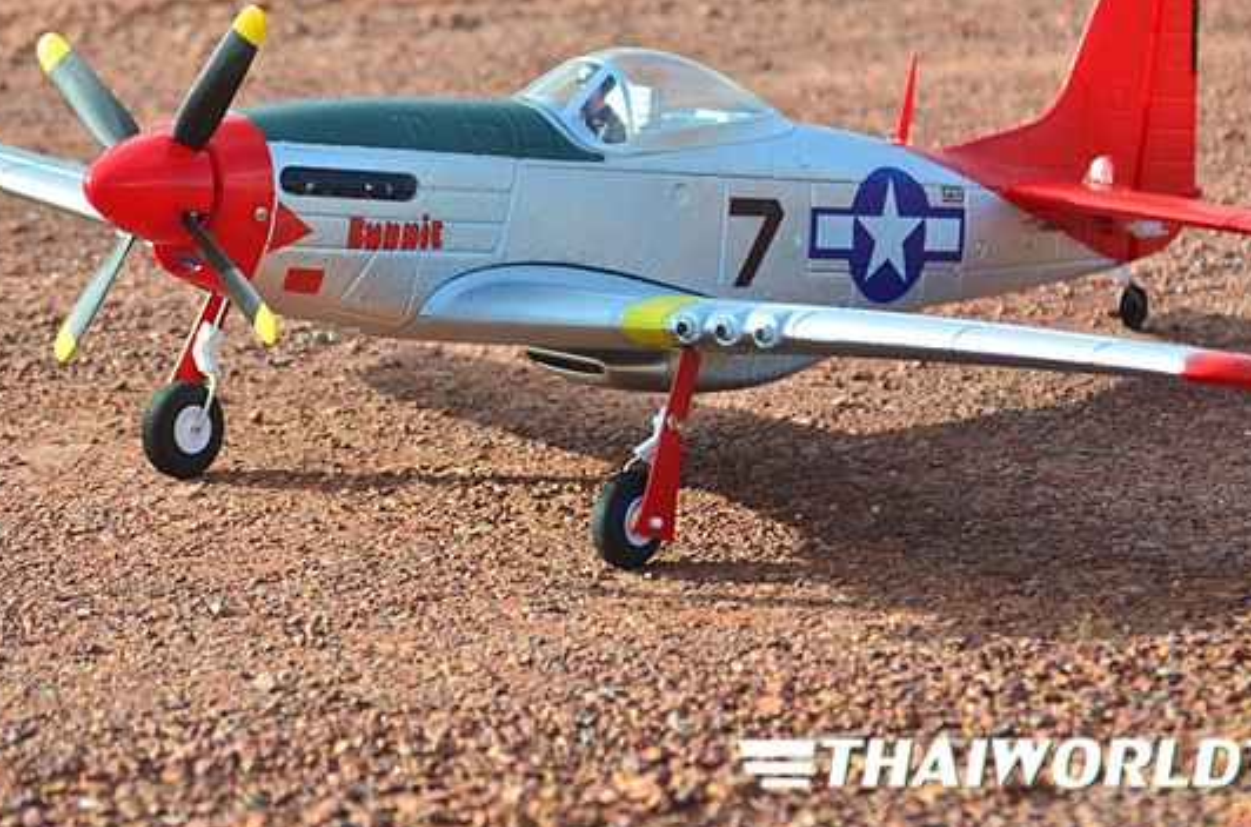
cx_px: 567
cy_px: 241
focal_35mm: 203
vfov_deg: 6.7
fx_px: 7037
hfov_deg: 10.2
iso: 100
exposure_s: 1/320
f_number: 5.6
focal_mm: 90
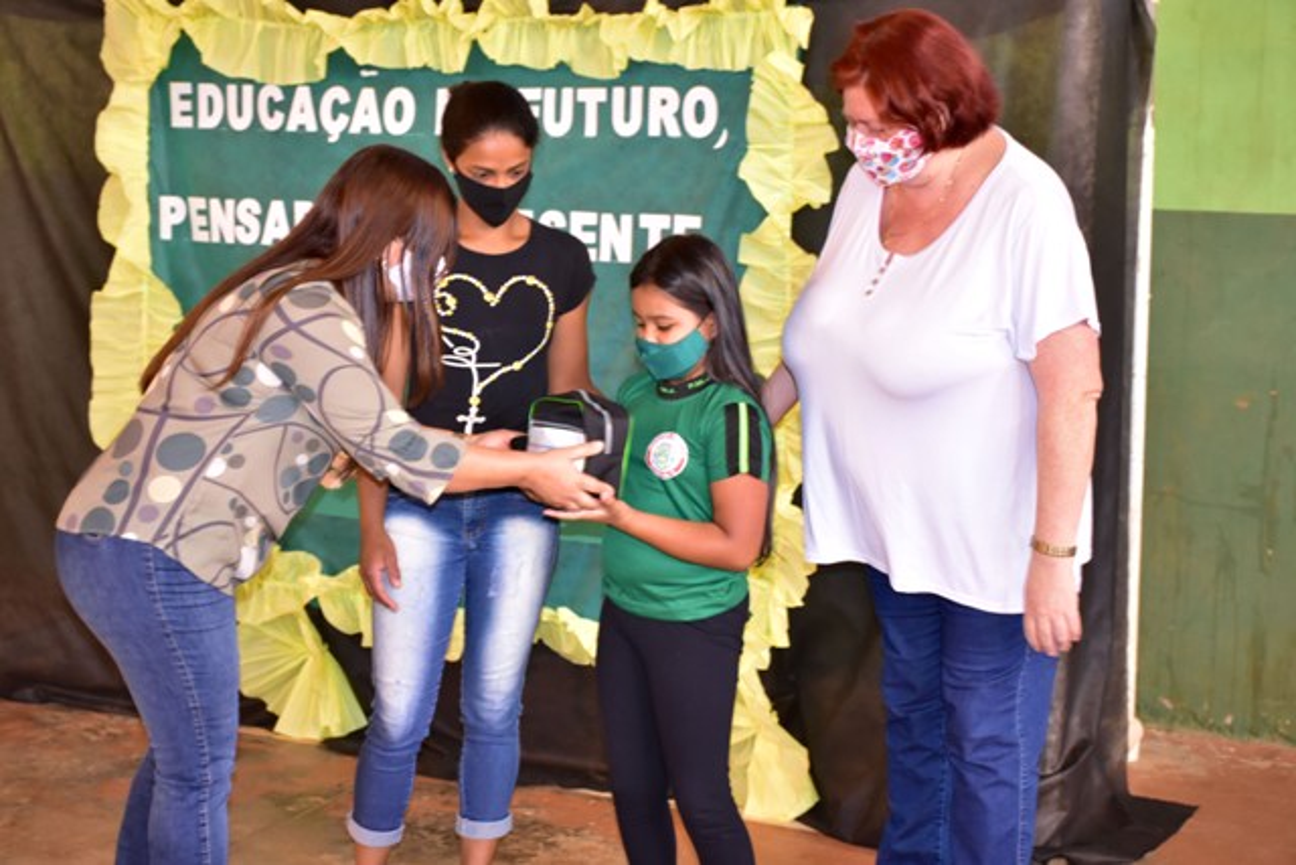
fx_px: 2052
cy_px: 432
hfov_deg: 35.0
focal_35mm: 57
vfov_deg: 23.8
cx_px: 648
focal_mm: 38
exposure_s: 1/50
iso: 800
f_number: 4.5
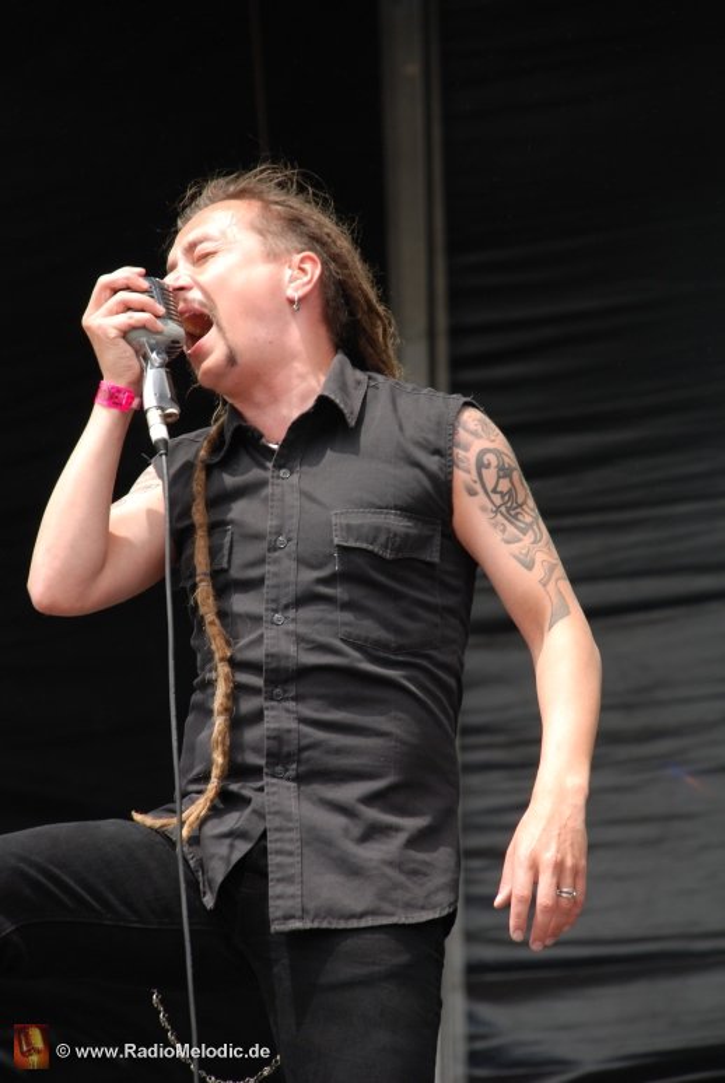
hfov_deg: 6.8
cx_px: 362
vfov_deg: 10.1
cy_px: 542
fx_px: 6100
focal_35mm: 202
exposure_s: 1/200
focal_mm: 135
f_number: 5.6
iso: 200
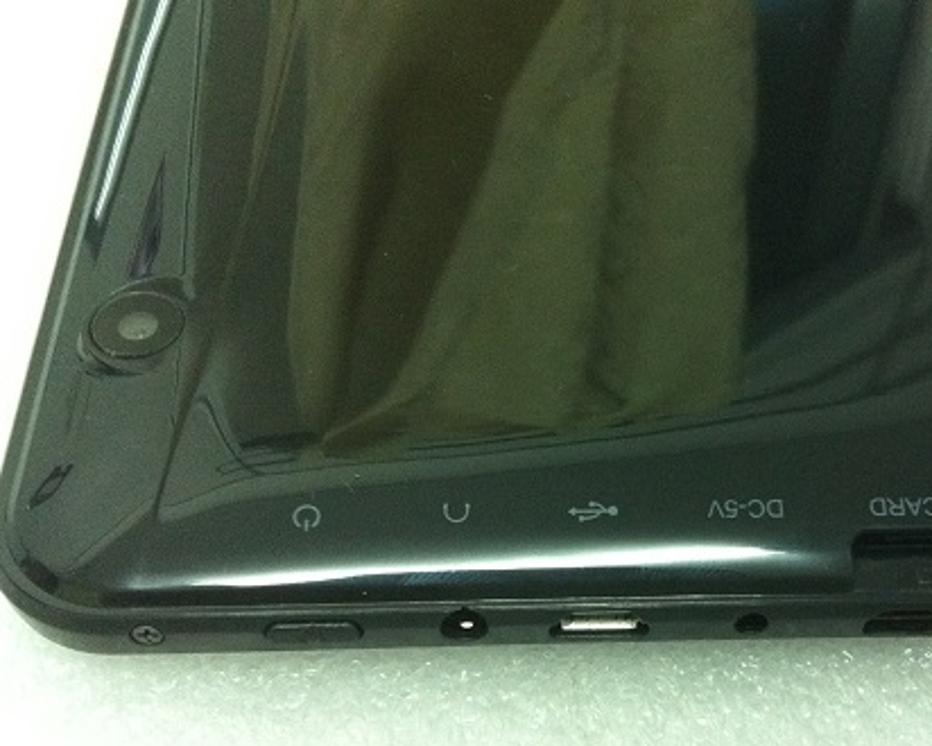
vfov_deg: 28.6
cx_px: 638
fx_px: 1463
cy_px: 448
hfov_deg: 34.9
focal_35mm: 53
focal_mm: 3.85
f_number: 2.8
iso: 320
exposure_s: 1/17
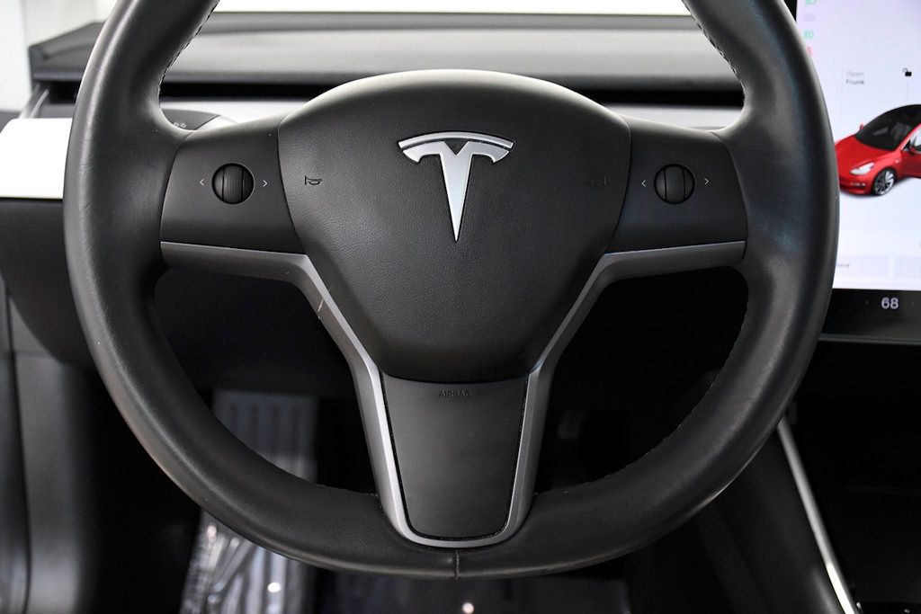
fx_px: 1228
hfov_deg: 41.1
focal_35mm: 48
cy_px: 307
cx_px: 460
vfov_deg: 28.1
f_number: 4.5
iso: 2500
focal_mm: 32
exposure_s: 1/125
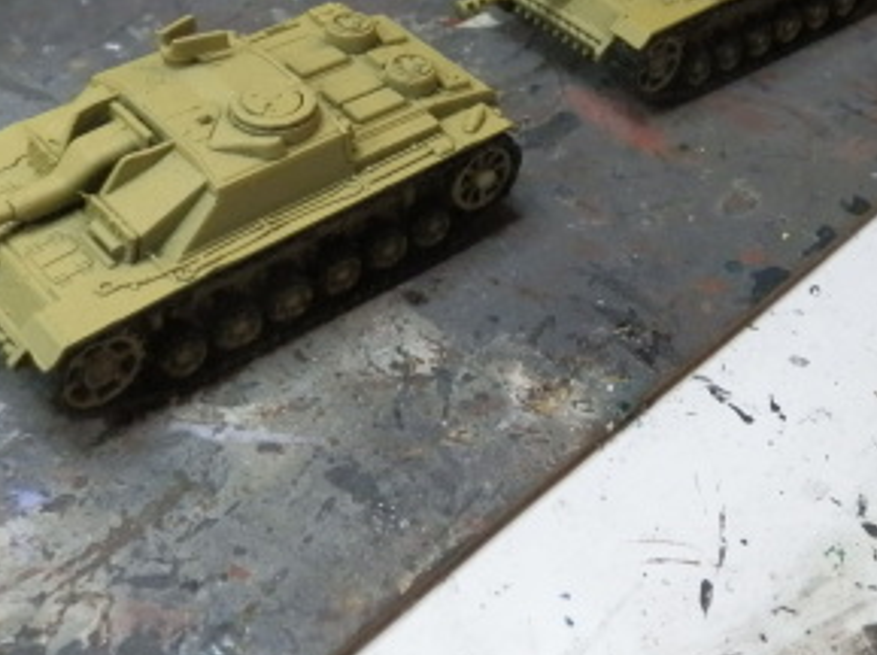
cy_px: 70
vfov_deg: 27.0
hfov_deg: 36.4
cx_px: 604
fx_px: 1316
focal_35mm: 52
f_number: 3.1
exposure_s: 1/125
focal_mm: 5
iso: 400
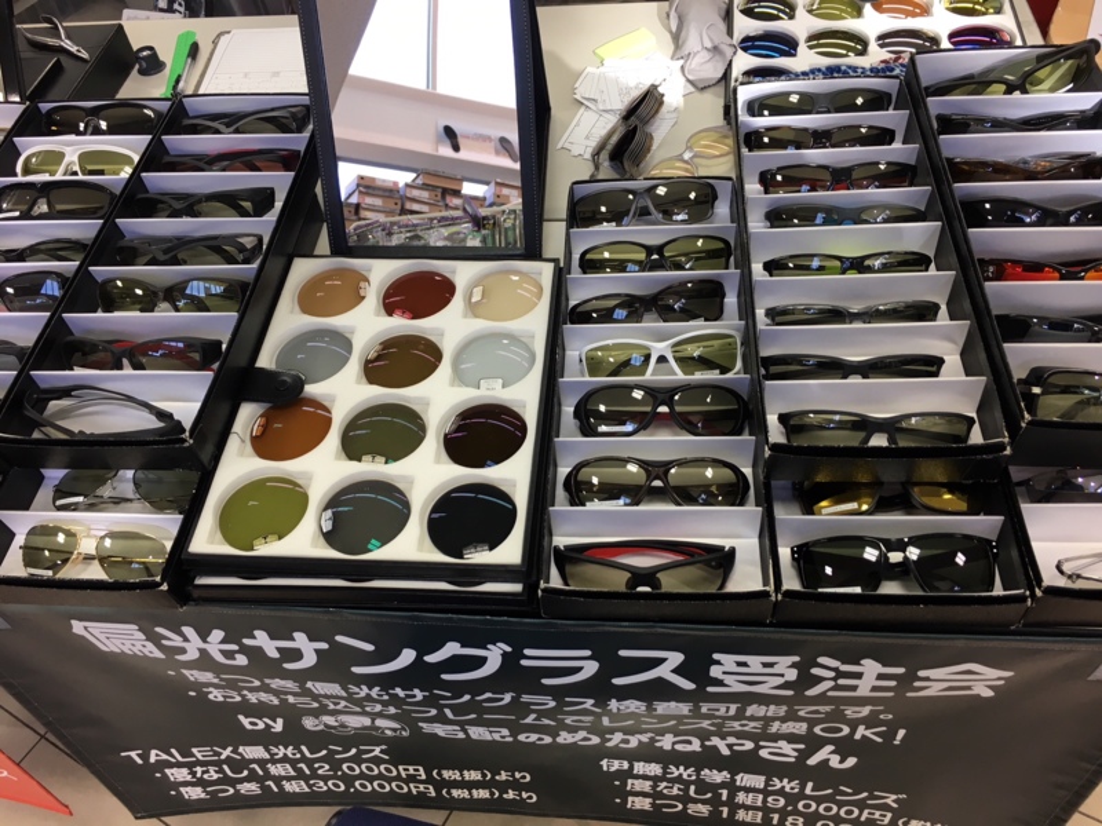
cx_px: 551
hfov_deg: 61.7
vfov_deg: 48.2
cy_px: 413
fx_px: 923
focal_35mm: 29
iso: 25
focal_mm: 4.15
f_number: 2.2
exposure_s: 1/40
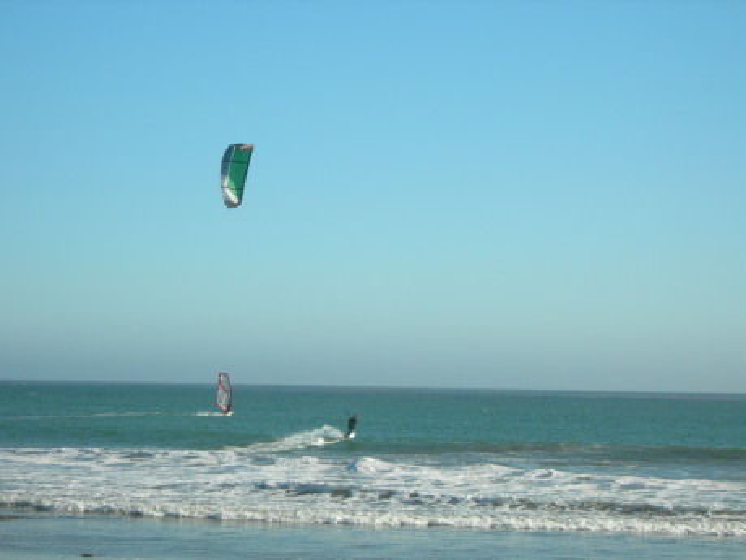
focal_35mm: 113
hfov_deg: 17.4
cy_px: 280
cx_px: 373
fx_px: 2435
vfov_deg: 13.1
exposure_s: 1/160
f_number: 8.2
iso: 50
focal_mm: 23.4
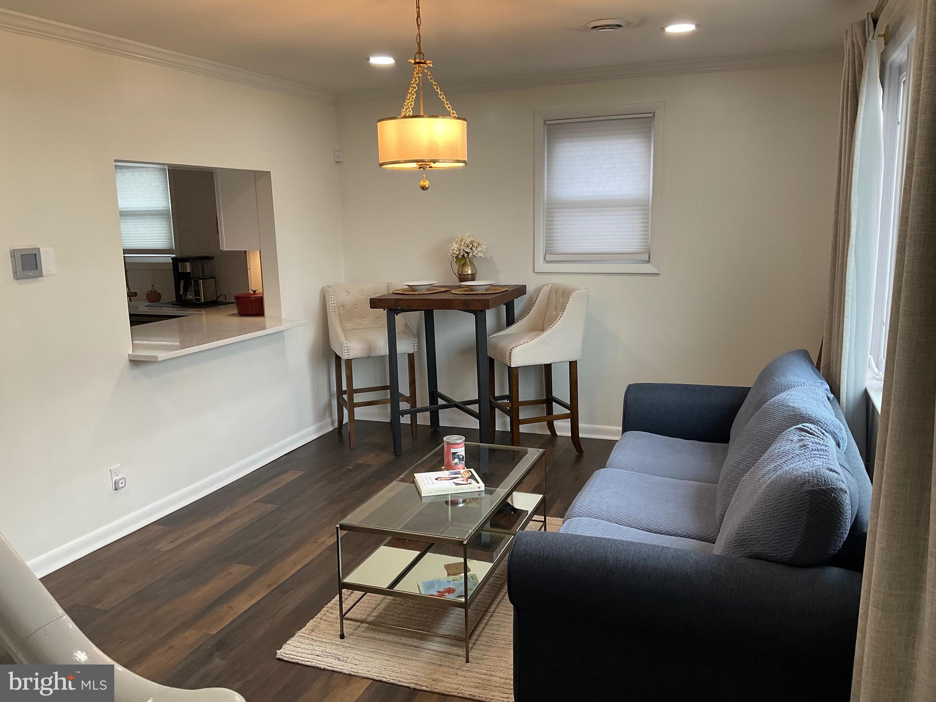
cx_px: 468
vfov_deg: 48.2
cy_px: 351
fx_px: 784
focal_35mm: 29
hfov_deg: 61.7
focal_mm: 3
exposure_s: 1/60
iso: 50
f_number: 1.8
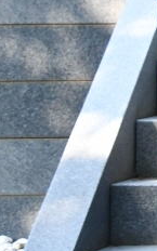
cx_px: 594
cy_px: -30
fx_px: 1636
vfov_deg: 8.7
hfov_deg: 5.0
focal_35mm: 239
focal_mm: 26
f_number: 9
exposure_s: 1/320
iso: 800
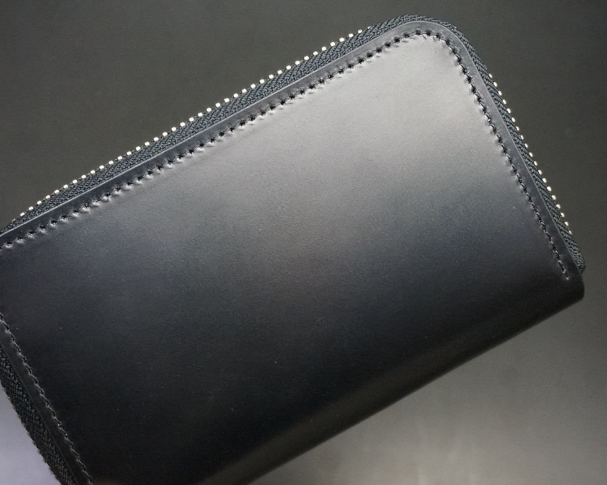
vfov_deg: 24.6
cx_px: 268
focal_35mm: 62
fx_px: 1114
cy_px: 243
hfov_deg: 30.5
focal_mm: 36
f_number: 5.6
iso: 3200
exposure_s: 1/80
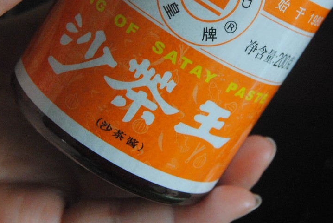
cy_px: 20
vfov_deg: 12.7
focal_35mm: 107
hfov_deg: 19.0
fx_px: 991
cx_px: 226
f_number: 5.6
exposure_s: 1/160
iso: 800
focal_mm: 32
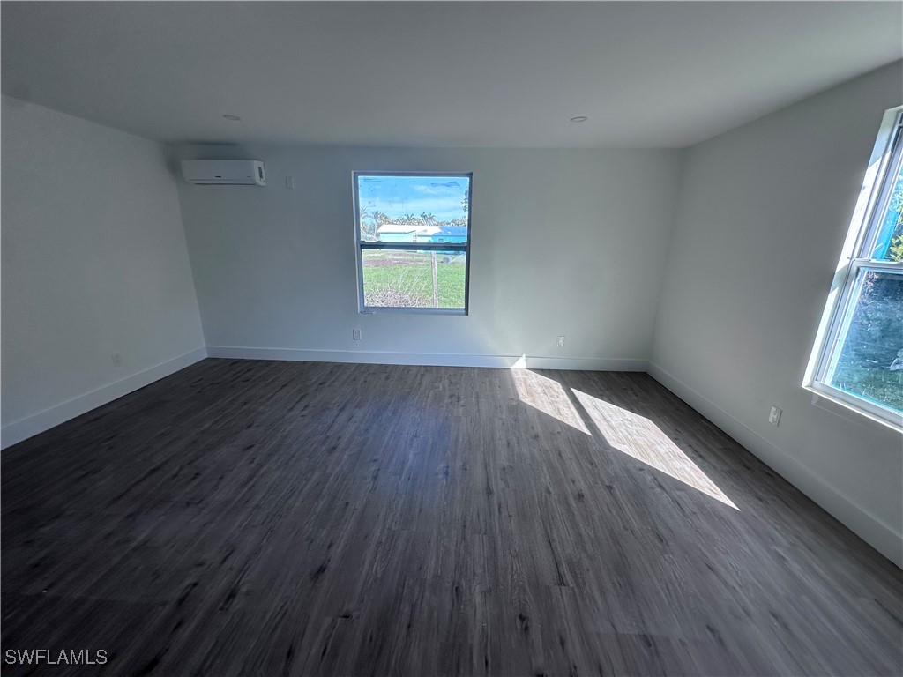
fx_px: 365
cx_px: 452
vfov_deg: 85.7
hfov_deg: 102.1
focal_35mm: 14
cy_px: 338
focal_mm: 2.22
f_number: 2.2
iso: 40
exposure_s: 1/199
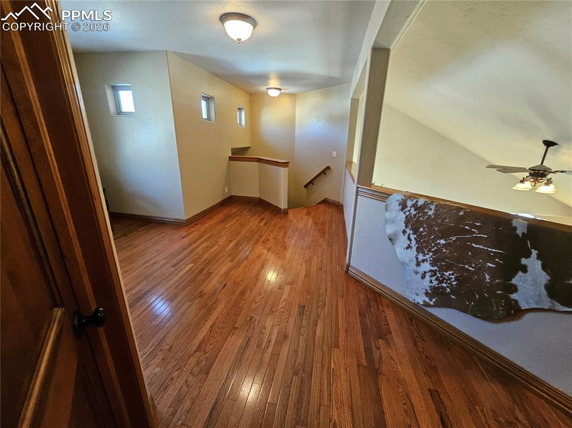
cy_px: 214
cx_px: 286
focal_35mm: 13
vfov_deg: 89.9
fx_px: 215
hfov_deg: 106.2
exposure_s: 1/40
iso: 320
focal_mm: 1.7
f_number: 2.2
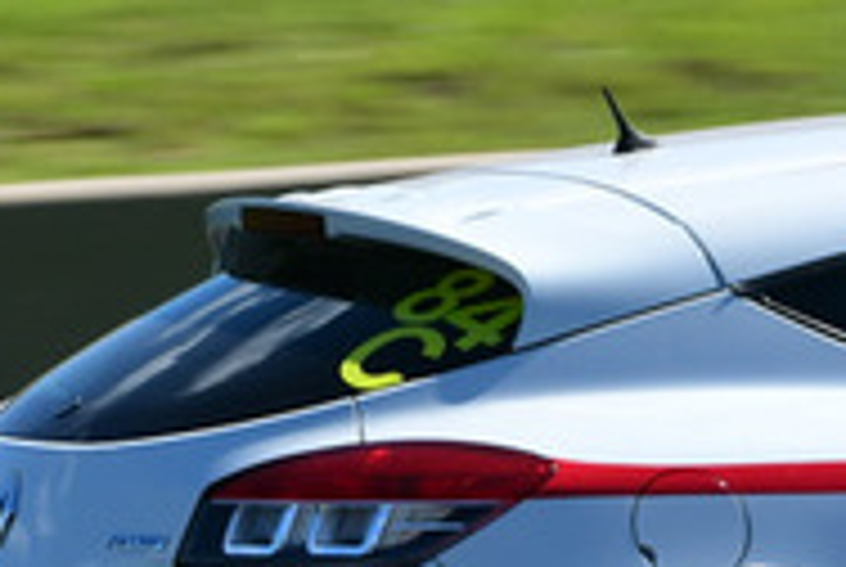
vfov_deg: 1.0
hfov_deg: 1.5
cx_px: 1521
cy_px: 446
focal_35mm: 1339
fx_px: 31516
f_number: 11
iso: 200
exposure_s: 1/250
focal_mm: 210
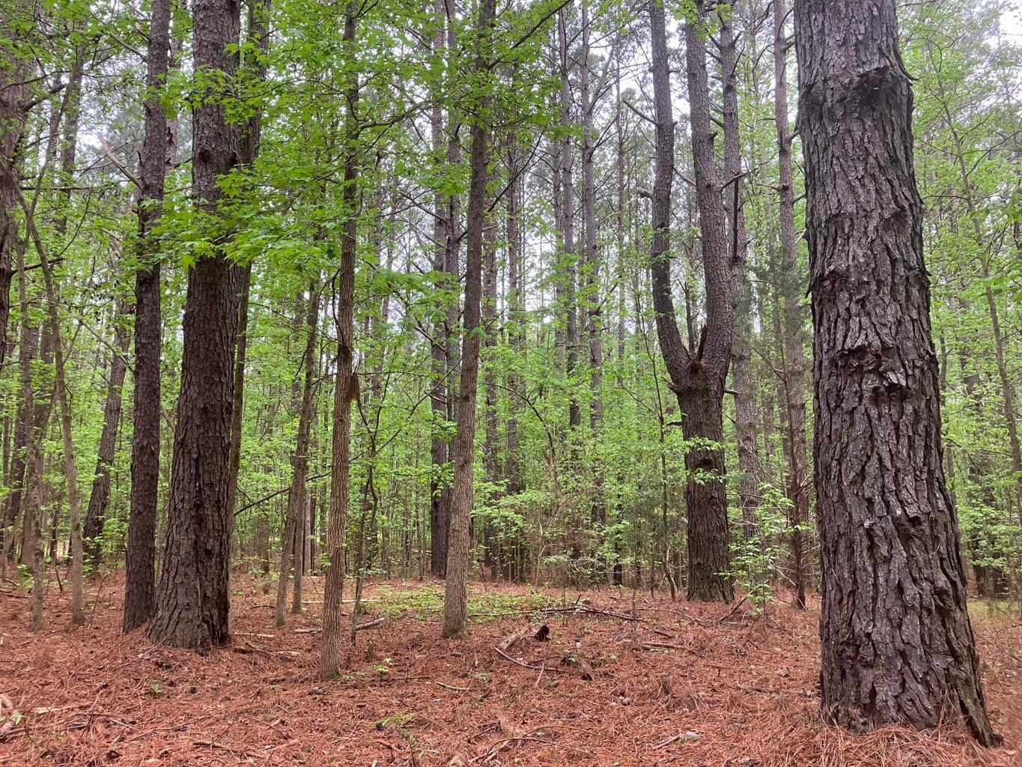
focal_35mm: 28
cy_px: 384
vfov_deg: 49.8
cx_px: 511
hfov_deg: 63.4
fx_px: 827
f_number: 1.8
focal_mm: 3.99
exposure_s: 1/65
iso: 80
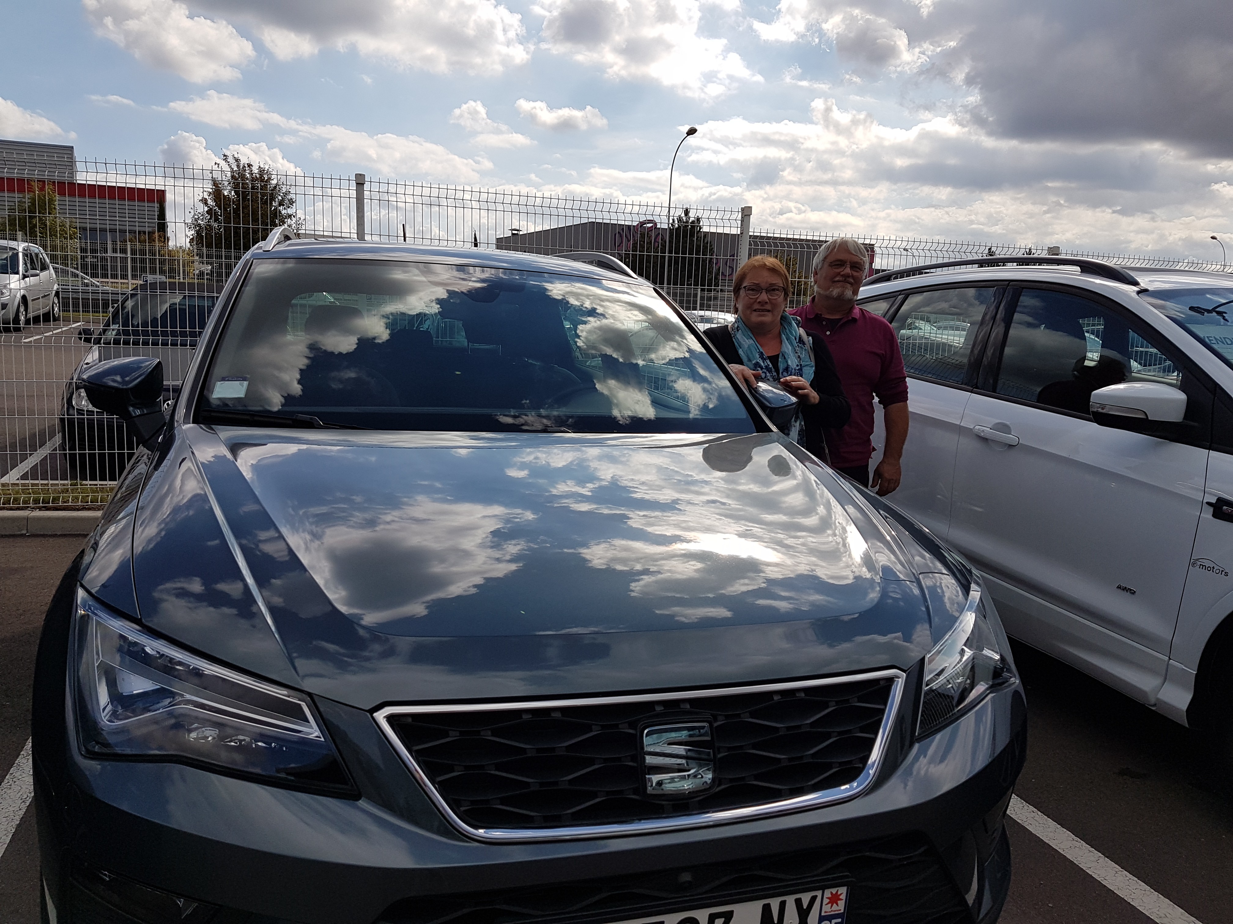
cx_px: 616
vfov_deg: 53.1
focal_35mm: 26
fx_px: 926
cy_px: 462
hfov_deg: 67.3
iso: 40
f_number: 1.7
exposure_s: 1/3880
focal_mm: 4.2
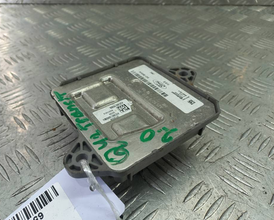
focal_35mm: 27
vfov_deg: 53.2
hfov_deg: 63.9
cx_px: 124
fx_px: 219
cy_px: 114
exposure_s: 1/50
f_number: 1.8
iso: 50
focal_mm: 4.6
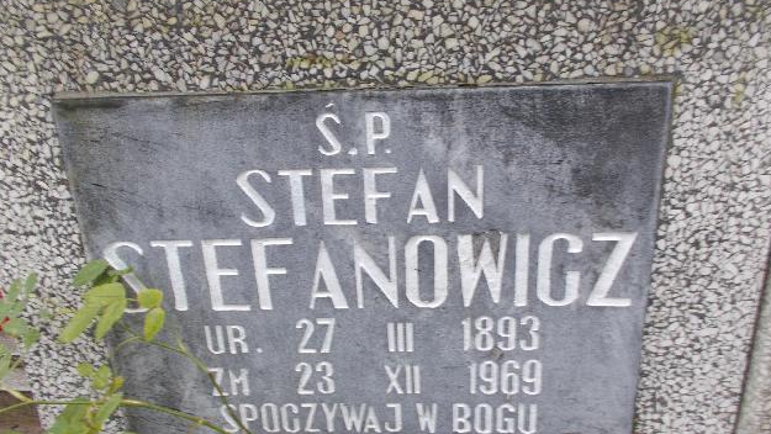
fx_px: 593
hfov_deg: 66.1
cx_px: 385
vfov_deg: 40.2
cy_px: 219
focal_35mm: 29
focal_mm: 4.6
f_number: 3.2
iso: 80
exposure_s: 1/40
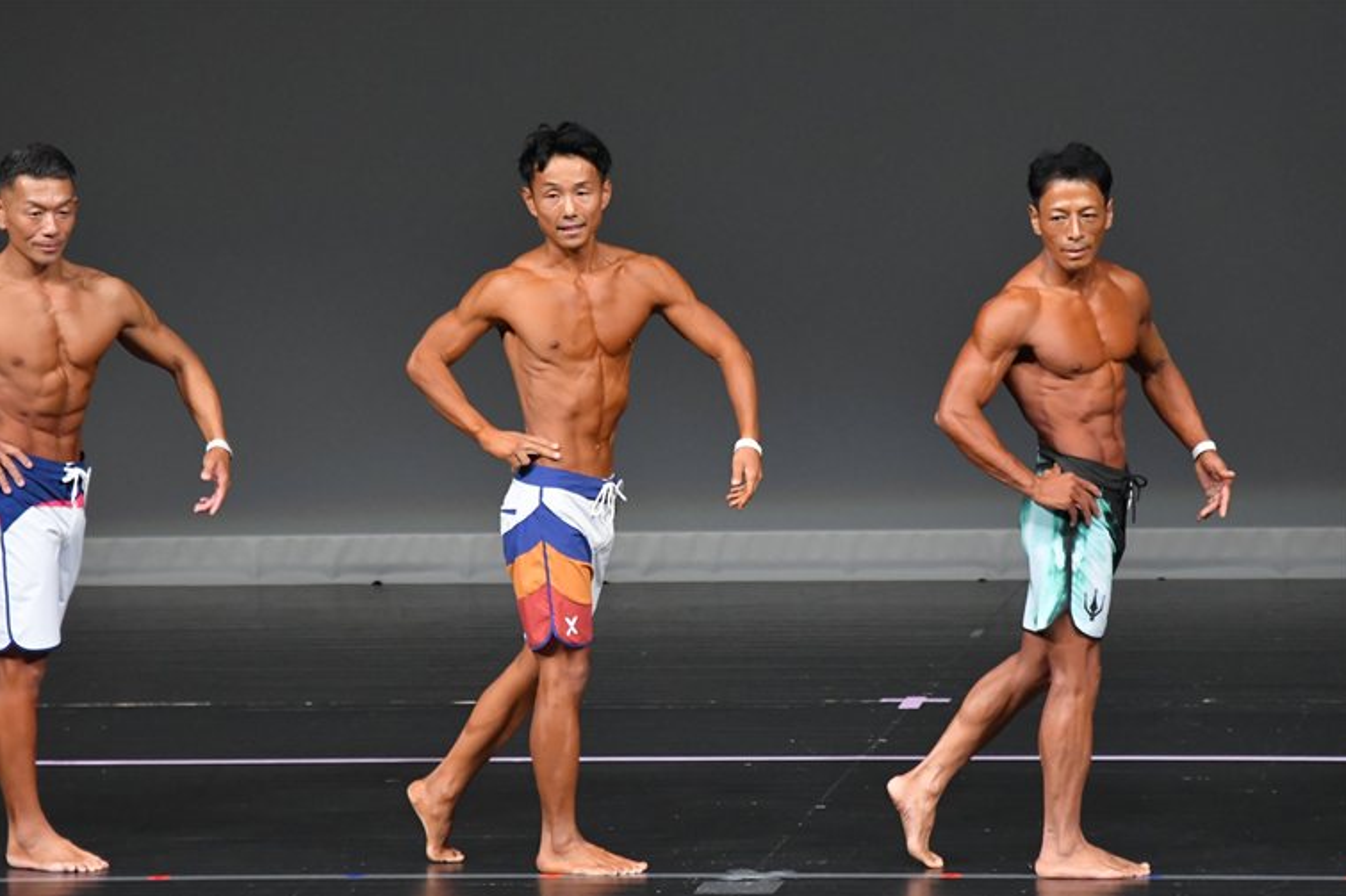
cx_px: 661
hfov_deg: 5.8
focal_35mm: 354
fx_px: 13232
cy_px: 456
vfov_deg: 3.9
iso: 4000
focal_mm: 230
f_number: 5.6
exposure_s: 1/400
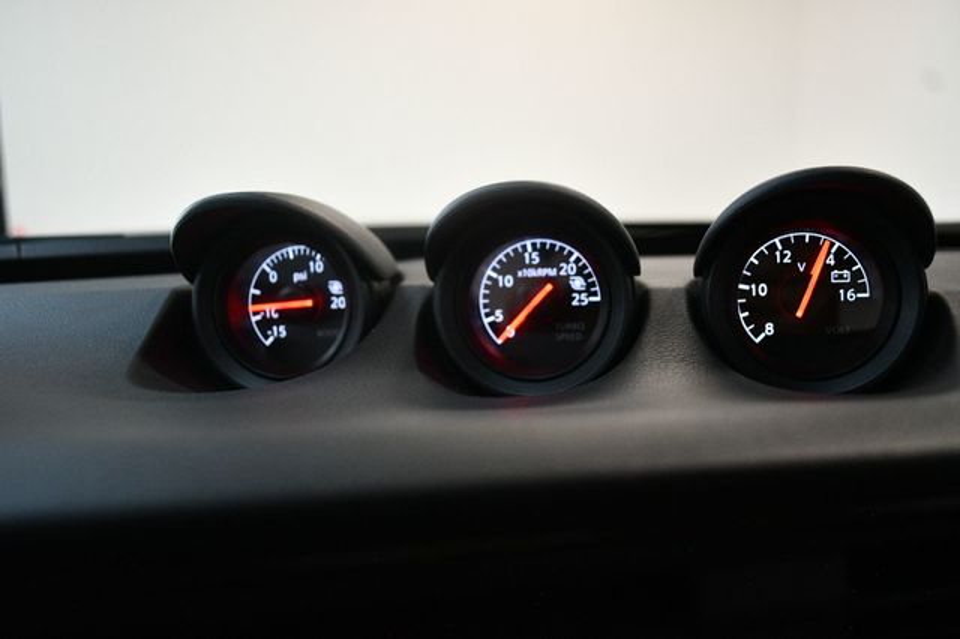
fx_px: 880
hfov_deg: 57.2
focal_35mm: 33
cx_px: 480
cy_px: 320
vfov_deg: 39.9
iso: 2000
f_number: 4
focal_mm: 22
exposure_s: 1/125
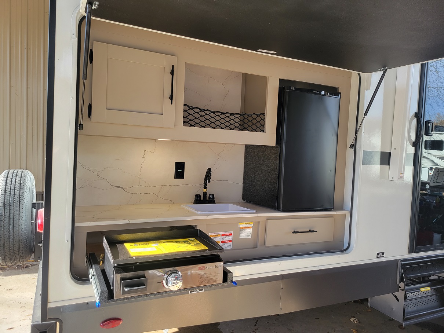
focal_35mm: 26
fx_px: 334
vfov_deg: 53.1
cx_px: 222
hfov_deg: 67.3
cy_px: 166
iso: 40
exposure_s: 1/197
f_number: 1.8
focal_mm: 5.4
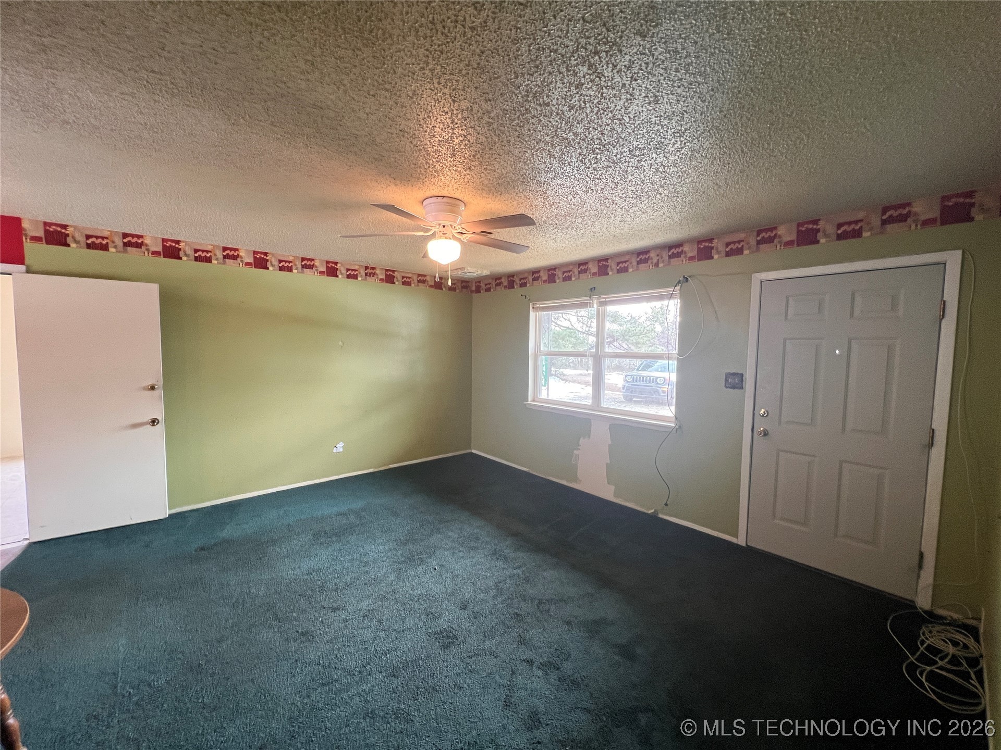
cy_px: 375
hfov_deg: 106.2
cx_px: 500
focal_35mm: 13
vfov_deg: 89.9
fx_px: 376
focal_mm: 1.57
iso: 250
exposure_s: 1/120
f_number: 1.8
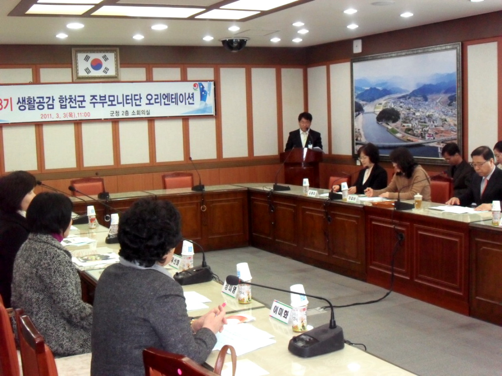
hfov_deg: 38.2
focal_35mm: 50
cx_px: 251
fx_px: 725
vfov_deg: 29.1
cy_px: 188
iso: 400
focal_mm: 8.8
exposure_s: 1/45
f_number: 3.3
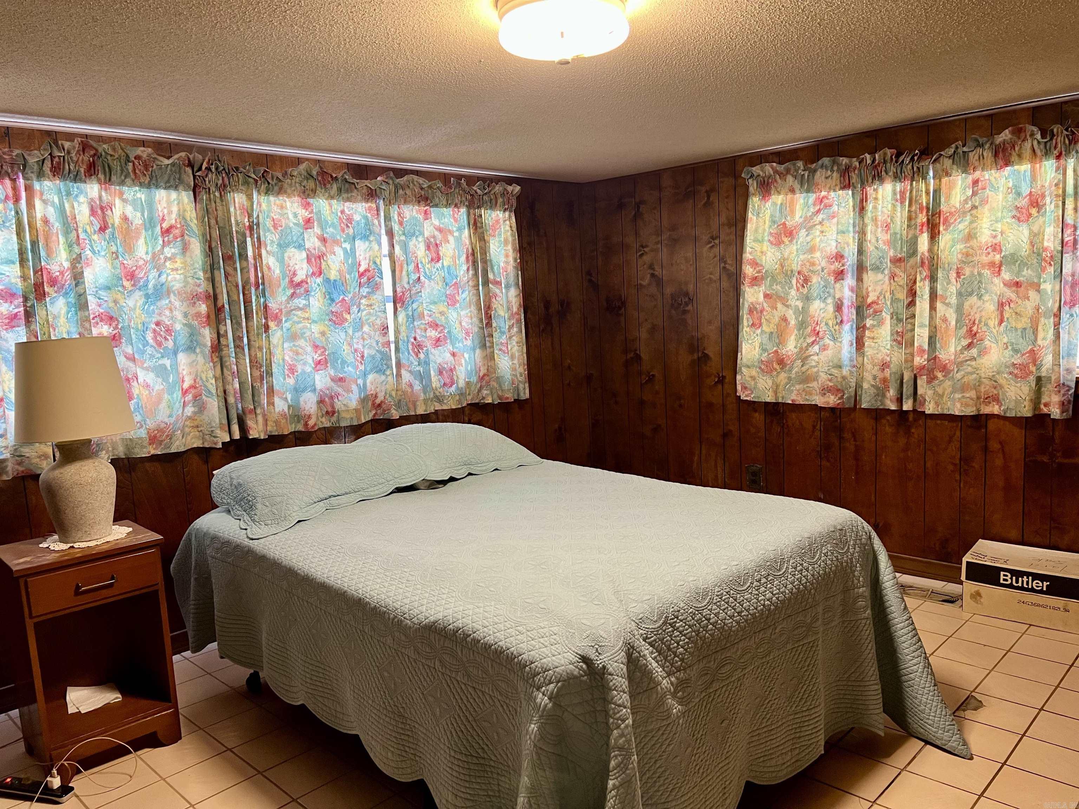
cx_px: 540
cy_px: 404
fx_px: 810
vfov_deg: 53.1
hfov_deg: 67.3
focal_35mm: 26
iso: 125
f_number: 1.5
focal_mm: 5.7
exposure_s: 1/60
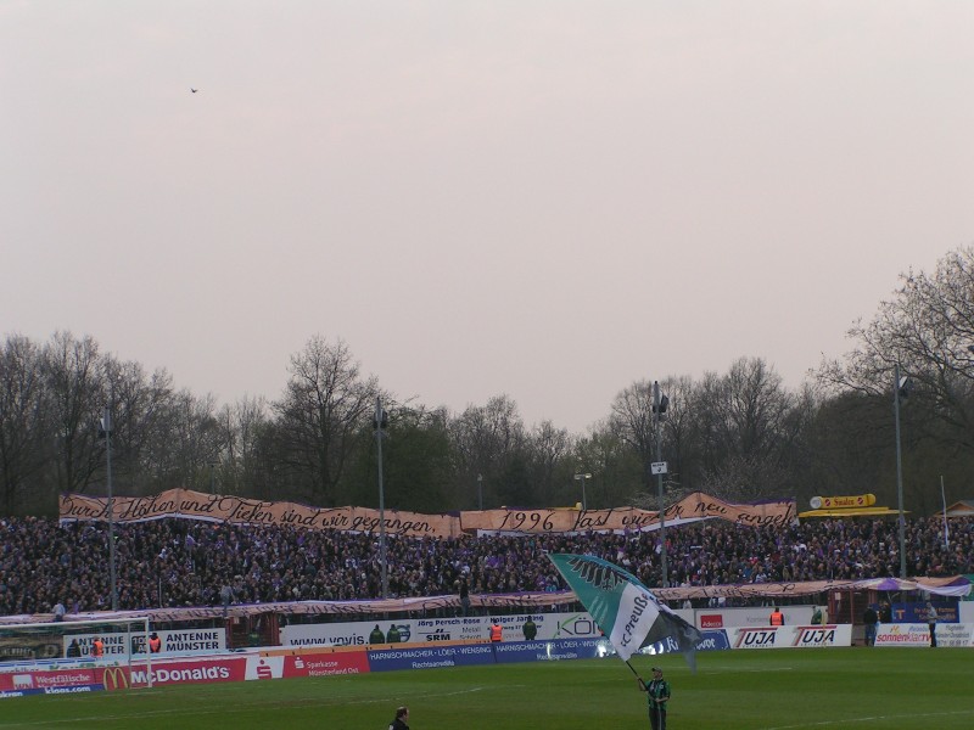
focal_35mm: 108
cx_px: 487
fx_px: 3039
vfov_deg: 13.7
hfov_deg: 18.2
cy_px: 365
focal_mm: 16.6
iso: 50
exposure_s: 1/200
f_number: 5
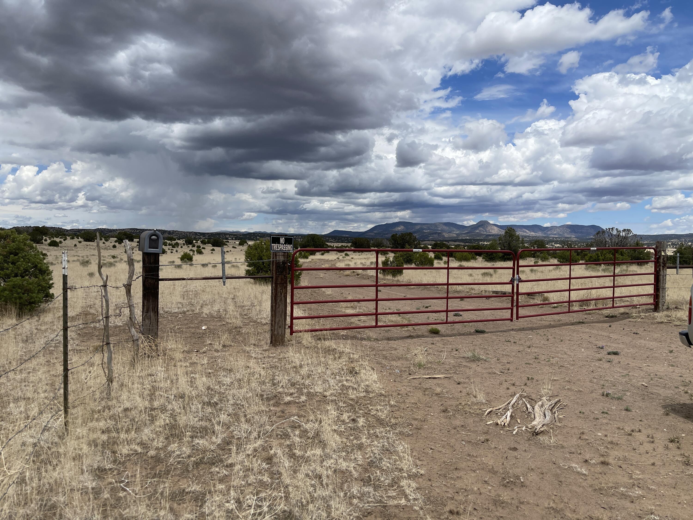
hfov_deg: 67.3
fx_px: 521
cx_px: 346
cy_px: 260
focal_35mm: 26
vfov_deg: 53.1
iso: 50
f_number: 1.6
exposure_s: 1/8547
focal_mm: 5.1
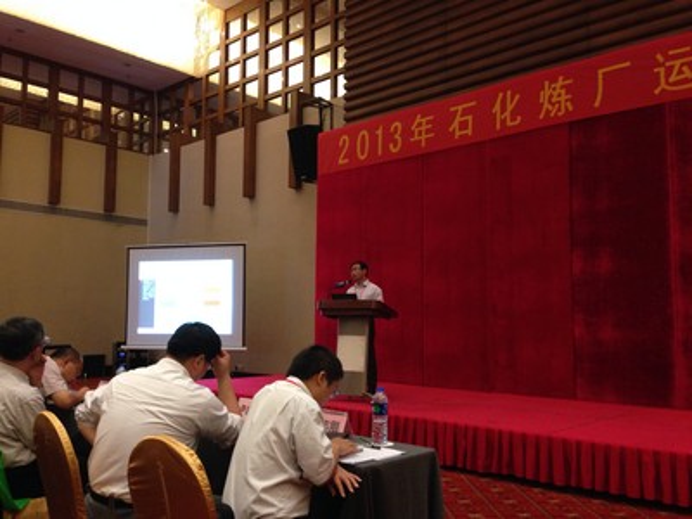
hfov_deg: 55.4
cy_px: 260
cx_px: 346
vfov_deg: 42.9
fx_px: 660
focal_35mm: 33
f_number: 2.4
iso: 250
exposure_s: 1/20
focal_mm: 4.12
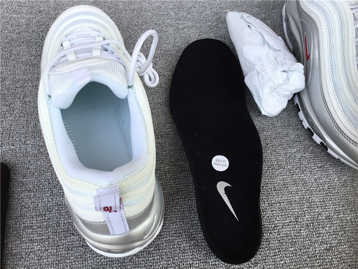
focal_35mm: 31
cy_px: 134
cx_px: 179
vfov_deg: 45.4
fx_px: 321
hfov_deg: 58.4
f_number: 2.4
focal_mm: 3.3
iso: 25
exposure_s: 1/262
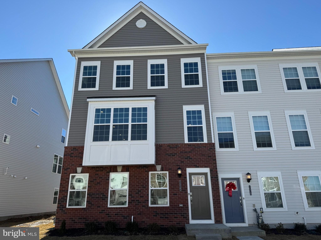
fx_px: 223
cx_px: 160
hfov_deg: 71.6
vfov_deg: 56.8
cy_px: 120
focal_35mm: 24
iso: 80
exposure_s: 1/2959
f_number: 1.78
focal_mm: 6.76
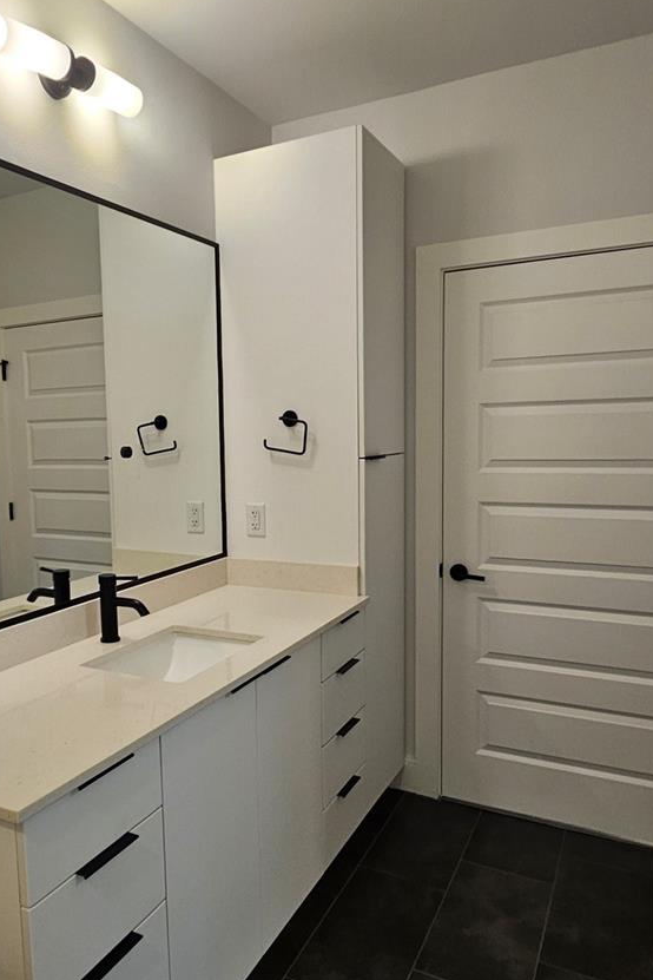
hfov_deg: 50.3
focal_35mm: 25
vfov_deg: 71.5
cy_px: 512
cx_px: 216
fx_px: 680
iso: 125
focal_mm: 2.2
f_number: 2.2
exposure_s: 1/60
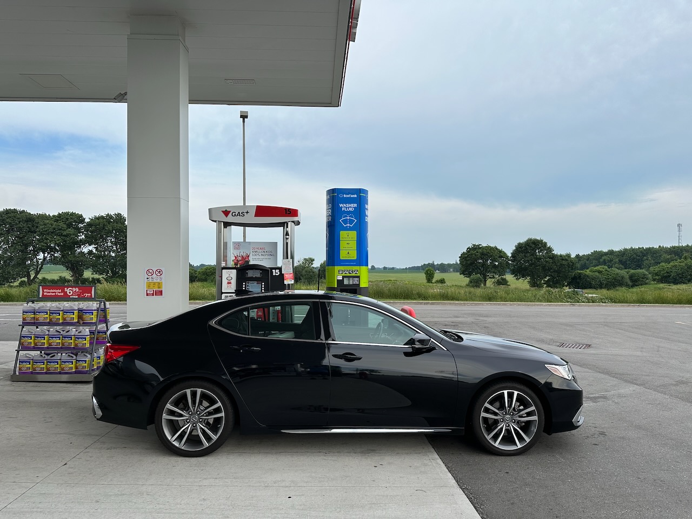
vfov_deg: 56.8
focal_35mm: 24
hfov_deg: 71.6
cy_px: 260
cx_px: 346
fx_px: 480
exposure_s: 1/3247
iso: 80
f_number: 1.78
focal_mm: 6.86
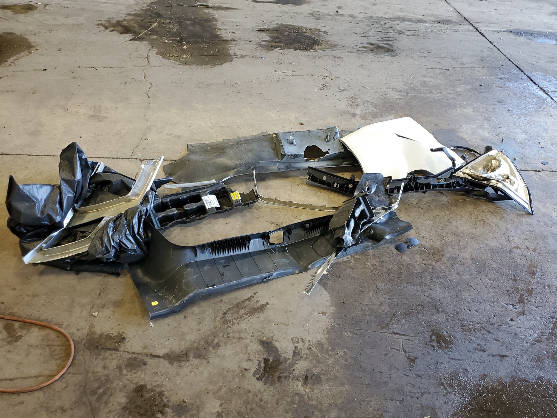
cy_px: 209
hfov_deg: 67.3
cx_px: 278
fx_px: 418
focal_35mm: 26
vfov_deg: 53.1
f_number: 1.5
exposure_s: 1/60.2
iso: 60
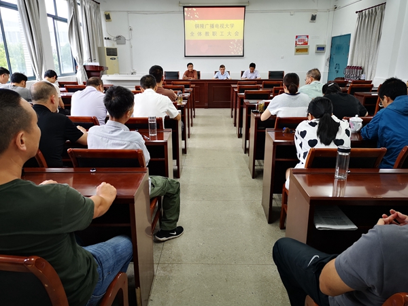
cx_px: 204
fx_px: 318
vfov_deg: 51.4
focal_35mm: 27
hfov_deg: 65.3
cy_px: 153
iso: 160
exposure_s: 1/50
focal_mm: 5.58
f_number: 1.8
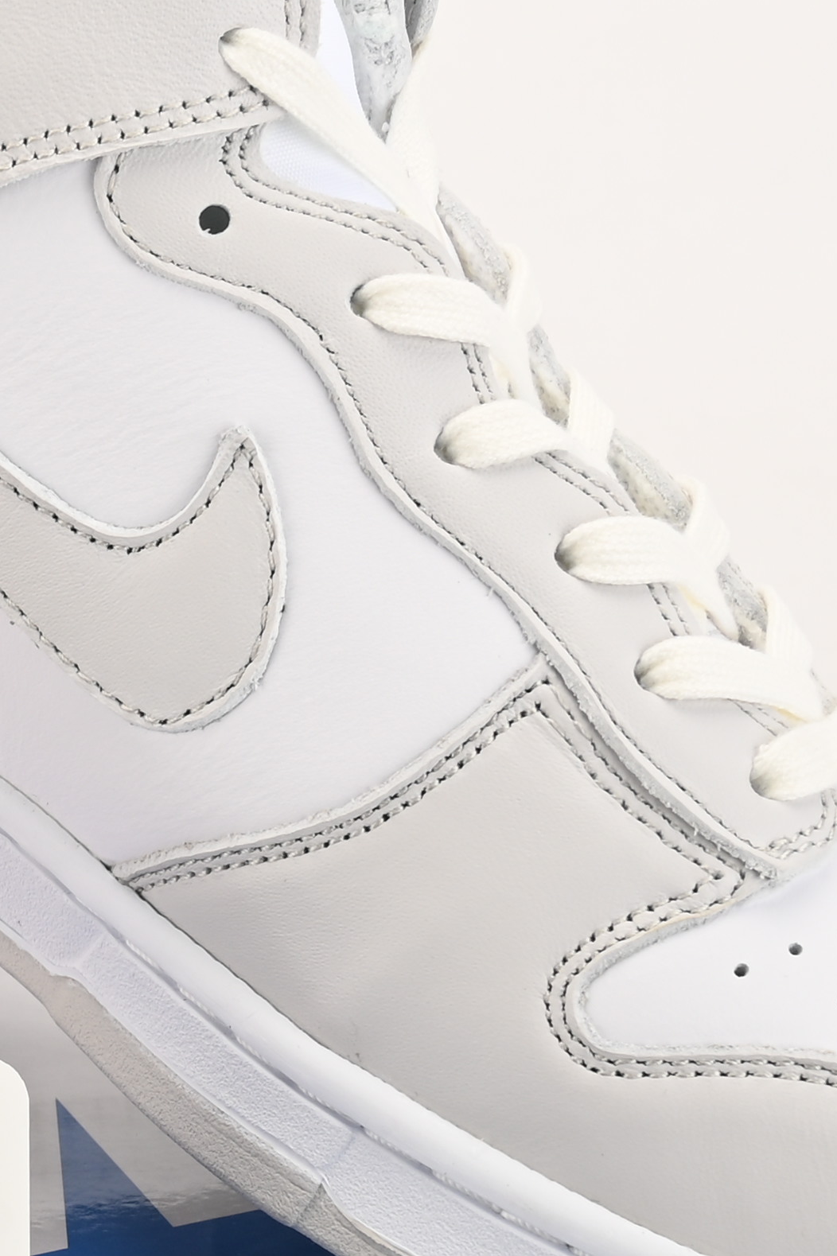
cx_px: -586
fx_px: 6384
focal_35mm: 183
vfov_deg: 11.2
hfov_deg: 7.3
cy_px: 635
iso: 100
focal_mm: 48
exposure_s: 1/200
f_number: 11
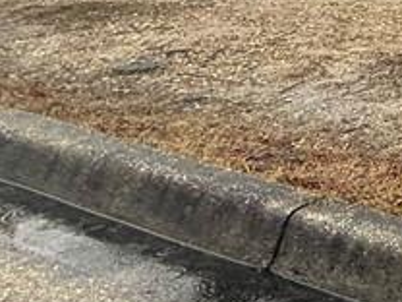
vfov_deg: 17.6
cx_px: 926
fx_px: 801
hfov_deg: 16.0
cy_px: -228
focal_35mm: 69
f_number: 2.2
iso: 64
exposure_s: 1/193
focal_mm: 2.22
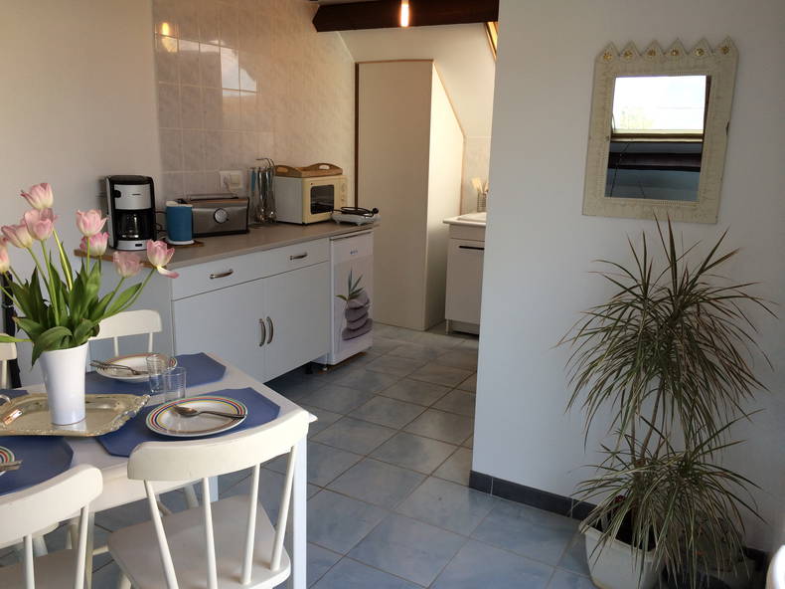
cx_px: 392
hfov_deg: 60.0
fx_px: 680
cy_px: 294
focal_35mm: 30
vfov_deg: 46.8
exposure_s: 1/60
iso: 40
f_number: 2.2
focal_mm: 4.12
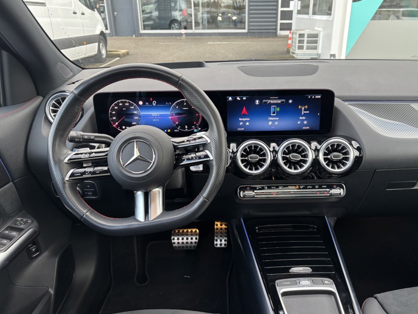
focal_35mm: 29
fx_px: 350
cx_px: 229
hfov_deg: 61.5
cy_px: 164
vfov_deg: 48.2
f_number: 1.6
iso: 125
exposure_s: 1/120
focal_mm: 5.96
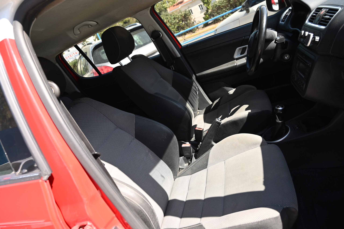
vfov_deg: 53.1
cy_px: 114
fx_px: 229
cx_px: 172
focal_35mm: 24
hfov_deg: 73.7
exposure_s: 1/250
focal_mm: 24
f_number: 4.5
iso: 200
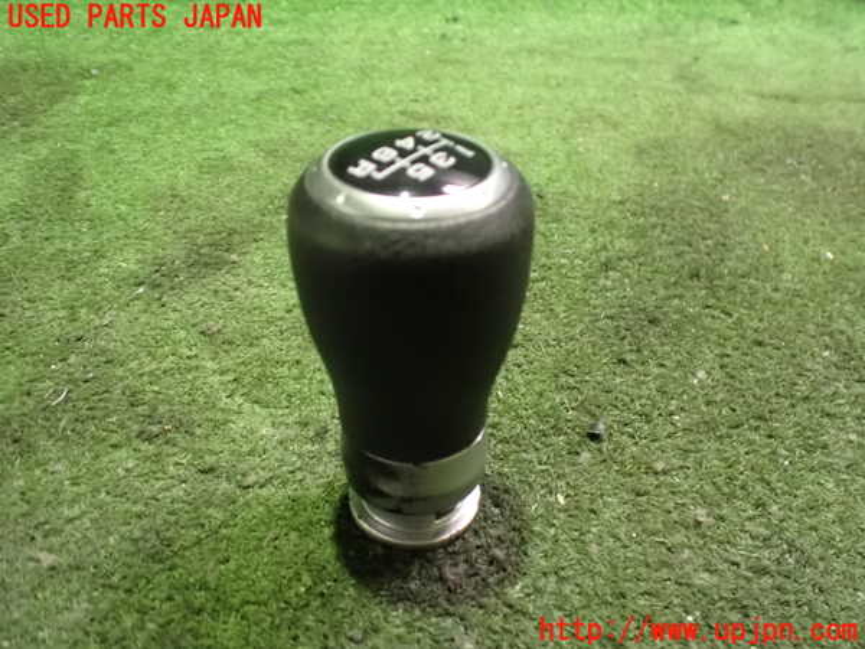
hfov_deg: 60.0
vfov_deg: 46.8
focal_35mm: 30
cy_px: 324
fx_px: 750
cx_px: 432
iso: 1600
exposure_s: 1/25
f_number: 2.3
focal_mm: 5.4
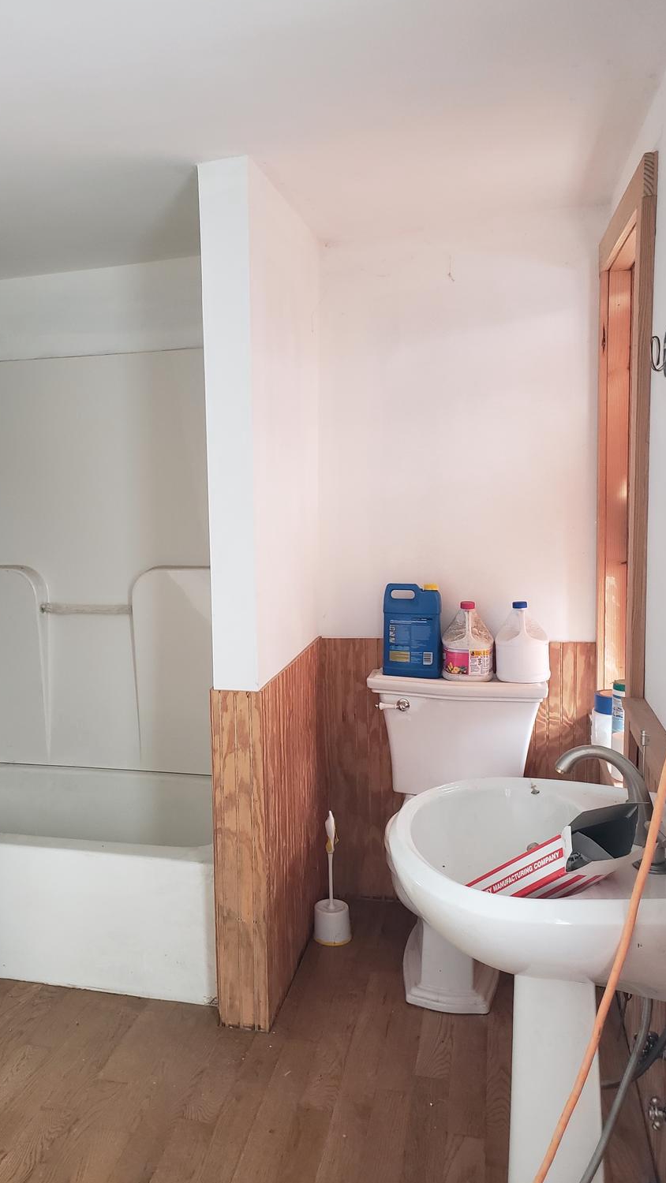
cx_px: 215
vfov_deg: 66.1
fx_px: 910
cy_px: 583
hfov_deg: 39.7
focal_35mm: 29
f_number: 2.4
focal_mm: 4.3
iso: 250
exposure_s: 1/60
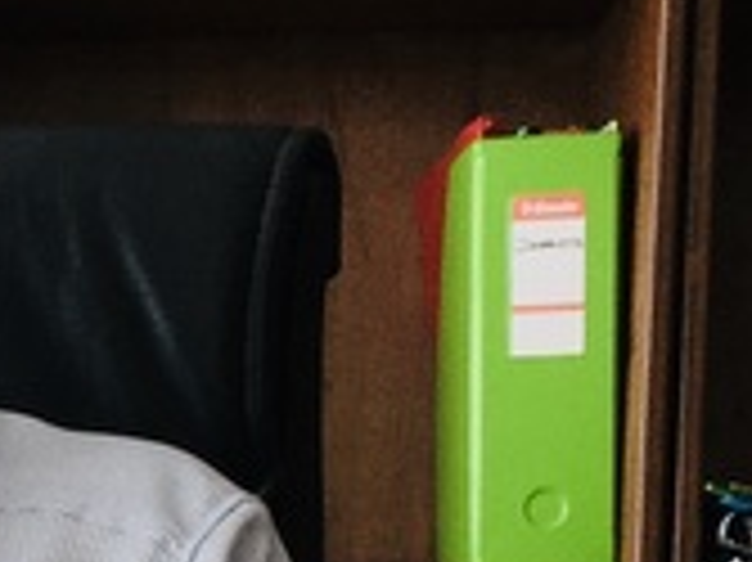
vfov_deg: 10.3
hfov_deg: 13.0
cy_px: 865
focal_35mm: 139
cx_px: -567
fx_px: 3017
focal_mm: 4.15
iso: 25
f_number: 2.2
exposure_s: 1/60
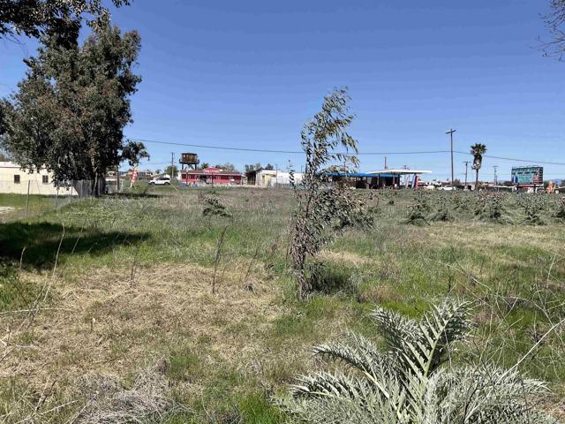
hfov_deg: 61.7
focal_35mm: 29
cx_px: 282
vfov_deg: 48.2
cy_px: 212
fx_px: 473
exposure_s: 1/2141
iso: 16
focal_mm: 3
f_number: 1.8
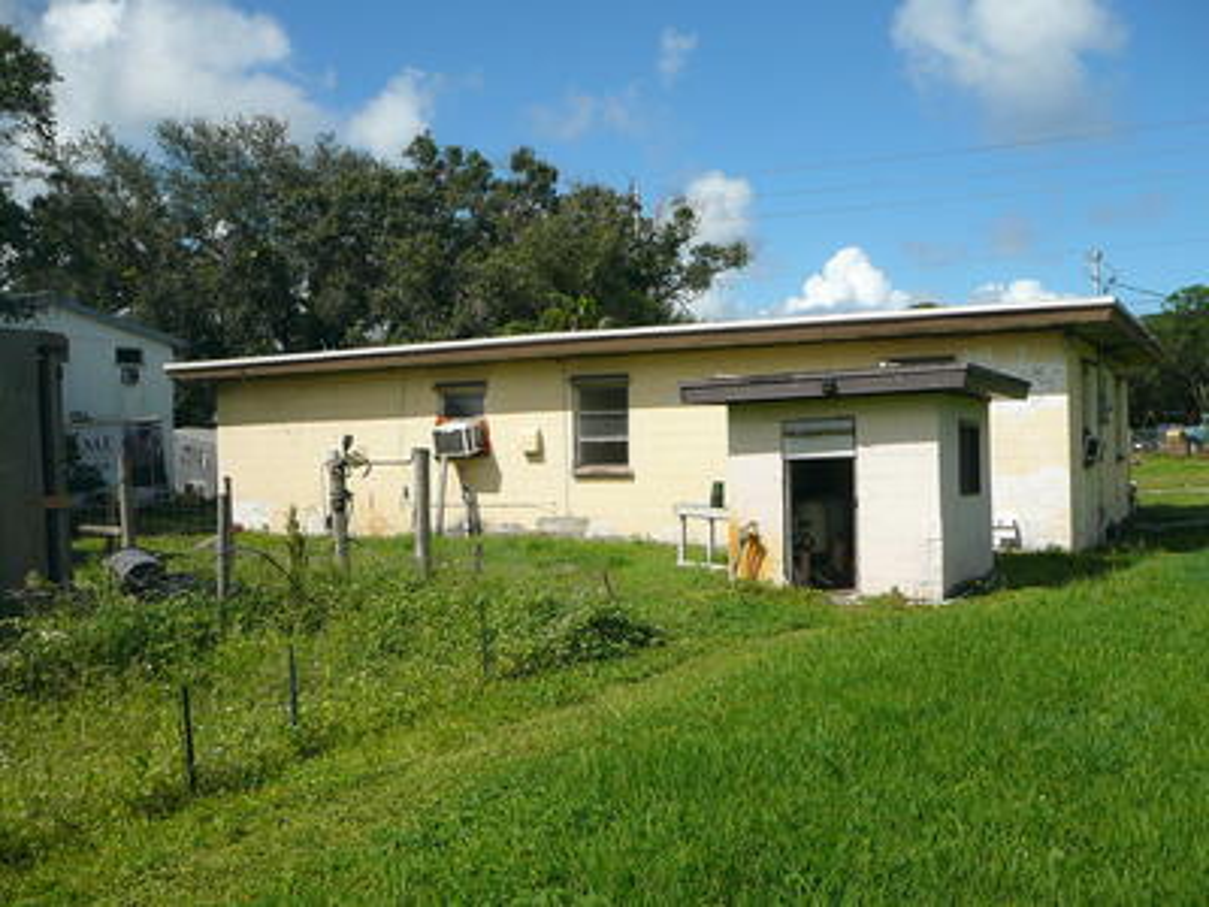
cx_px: 604
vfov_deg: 40.7
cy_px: 454
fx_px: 1222
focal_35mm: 35
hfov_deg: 52.6
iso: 80
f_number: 5
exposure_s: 1/640
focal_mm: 5.2
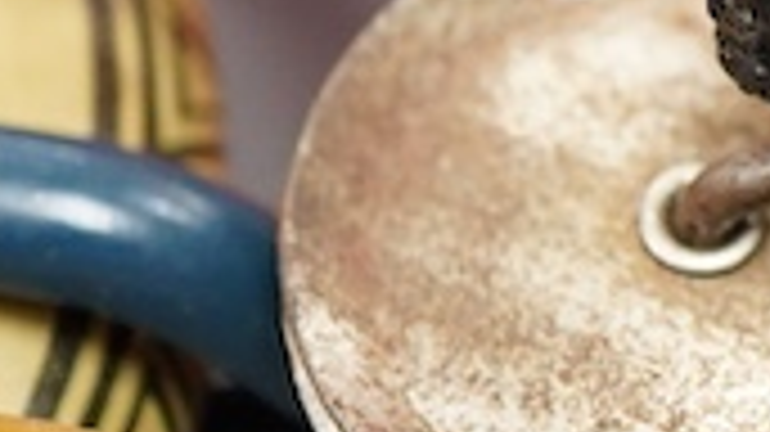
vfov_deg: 4.9
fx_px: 5061
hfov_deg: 8.6
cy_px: 90
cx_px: 986
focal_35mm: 248
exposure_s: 1/125
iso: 1250
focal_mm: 30
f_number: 5
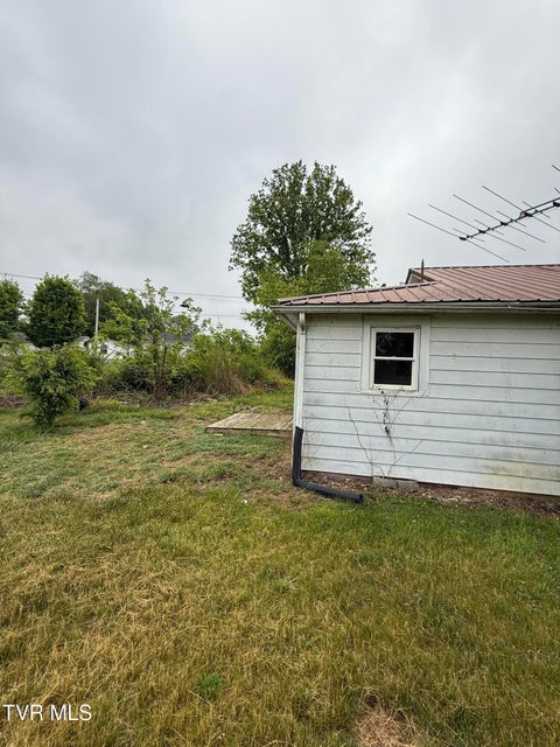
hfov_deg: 85.7
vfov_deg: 102.1
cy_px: 374
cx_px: 280
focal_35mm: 14
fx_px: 302
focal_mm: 2.22
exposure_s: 1/1368
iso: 50
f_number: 2.2
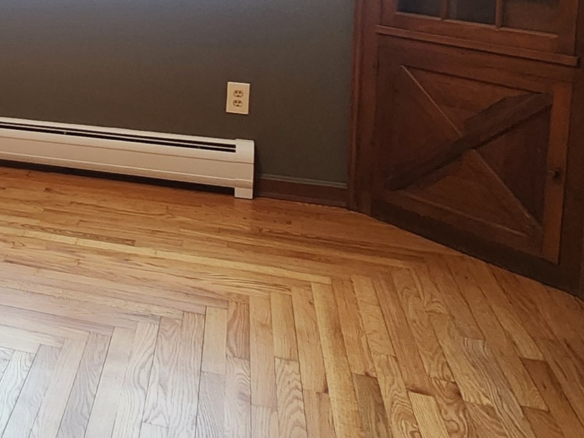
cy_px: -26
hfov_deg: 31.1
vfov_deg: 28.4
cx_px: -182
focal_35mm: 47
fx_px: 793
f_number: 2.2
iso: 250
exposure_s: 1/60
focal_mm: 2.2
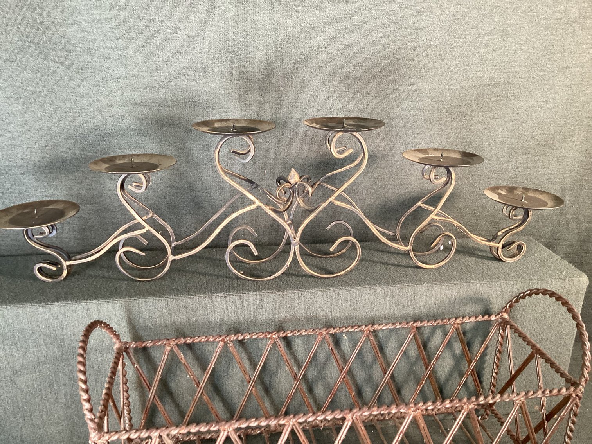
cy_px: 222
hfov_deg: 58.3
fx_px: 530
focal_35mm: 31
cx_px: 296
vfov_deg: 45.4
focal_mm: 3.3
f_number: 2.4
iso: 250
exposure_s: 1/50
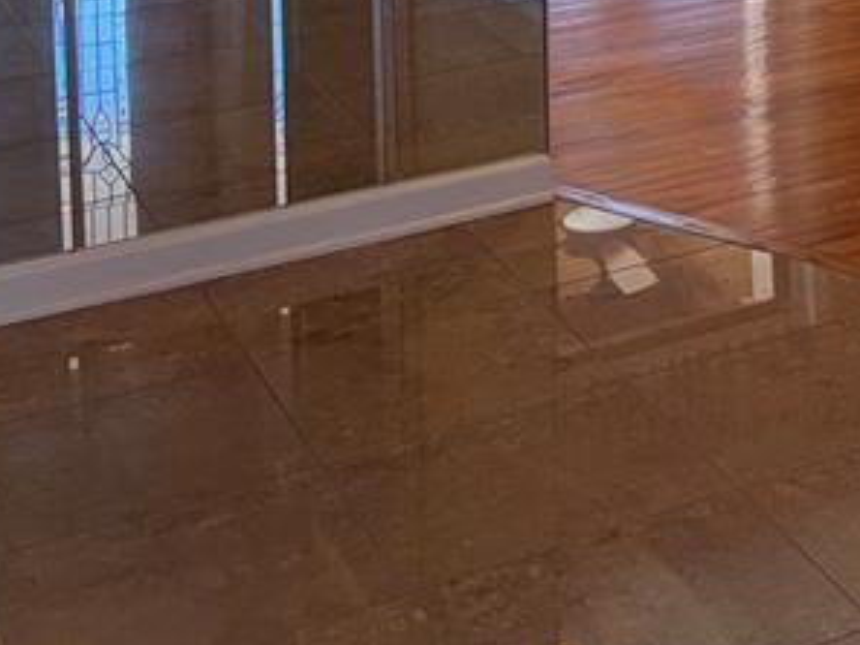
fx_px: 2236
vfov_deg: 14.8
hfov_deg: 18.7
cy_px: -439
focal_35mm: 90
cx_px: 1357
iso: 160
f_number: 1.6
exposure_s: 1/120
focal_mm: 5.96
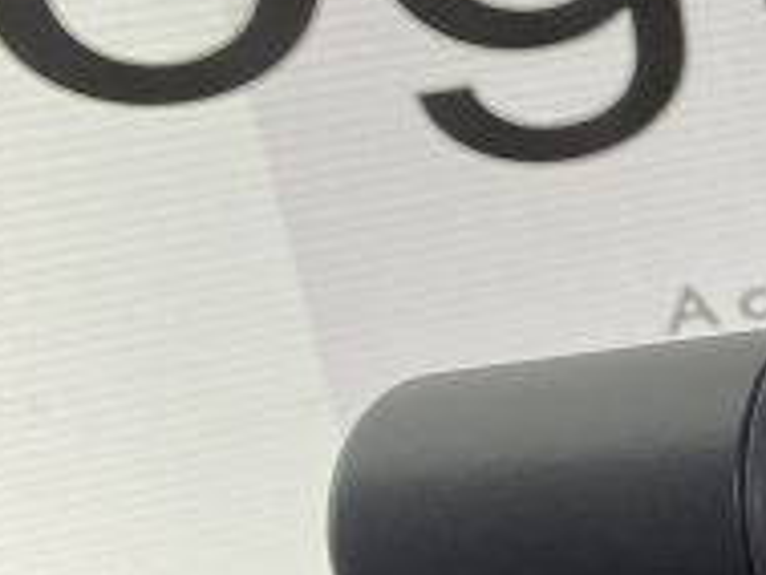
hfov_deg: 10.7
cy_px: 703
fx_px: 3233
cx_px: 2055
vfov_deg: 10.0
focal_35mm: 146
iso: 80
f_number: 1.8
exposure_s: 1/100
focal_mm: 4.25
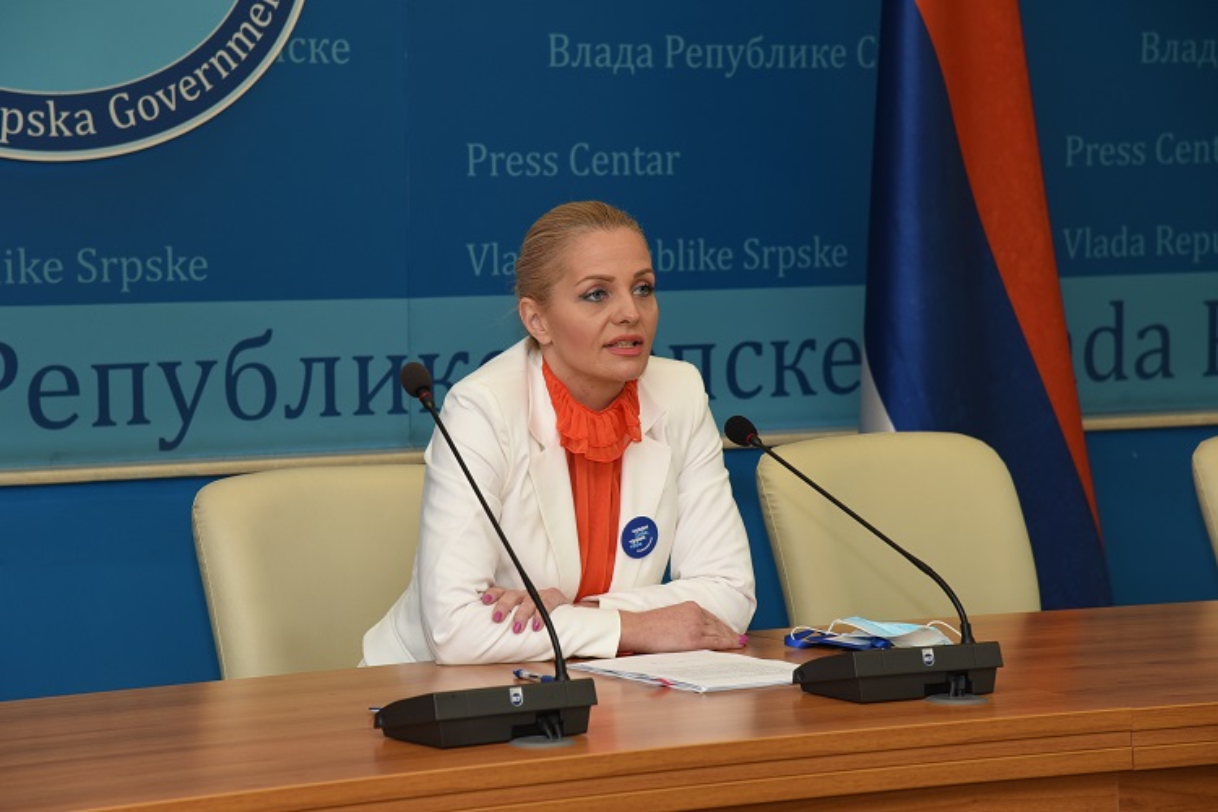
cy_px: 406
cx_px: 609
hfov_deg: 17.1
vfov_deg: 11.4
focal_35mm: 120
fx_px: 4060
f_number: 6.3
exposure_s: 1/60
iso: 640
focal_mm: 120
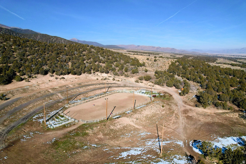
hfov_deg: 78.6
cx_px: 123
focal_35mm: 22
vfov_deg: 57.2
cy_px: 82
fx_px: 150
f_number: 2.8
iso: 110
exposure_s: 1/5000
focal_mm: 8.38
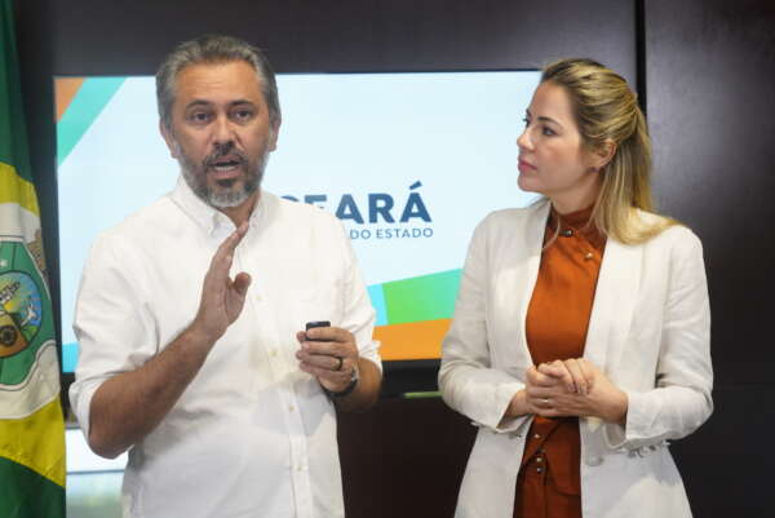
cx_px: 388
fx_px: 1594
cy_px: 259
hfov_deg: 27.3
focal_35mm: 74
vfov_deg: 18.5
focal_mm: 74
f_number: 7.1
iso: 4000
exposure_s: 1/160
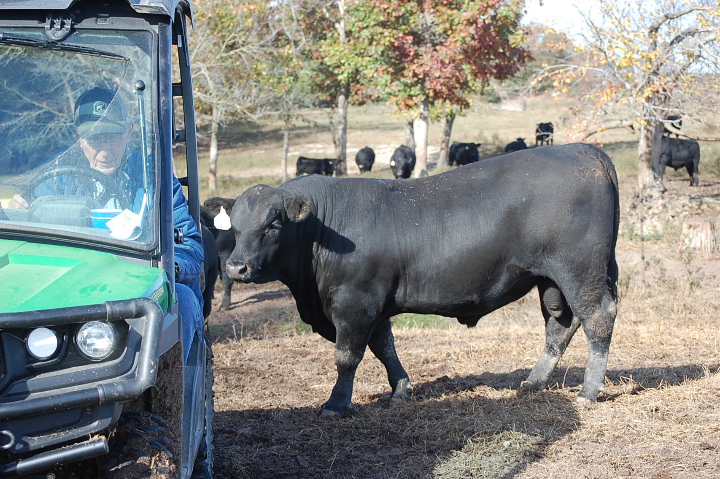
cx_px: 360
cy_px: 240
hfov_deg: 24.6
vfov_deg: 16.5
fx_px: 1649
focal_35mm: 82
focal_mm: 55
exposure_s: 1/160
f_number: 6.3
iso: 200
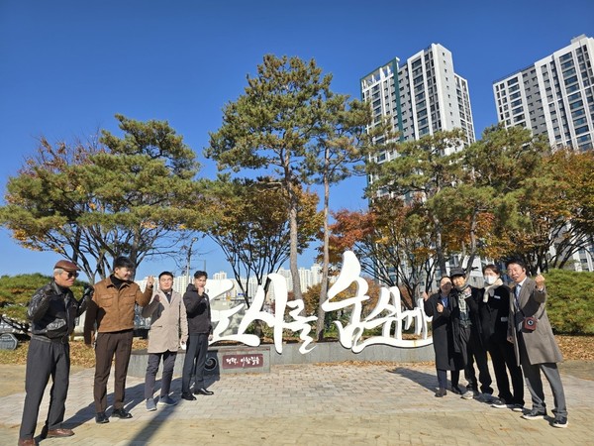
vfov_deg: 58.9
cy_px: 223
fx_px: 395
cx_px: 297
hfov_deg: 73.9
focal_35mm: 23
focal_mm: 6.3
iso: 12
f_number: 1.7
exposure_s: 1/1005
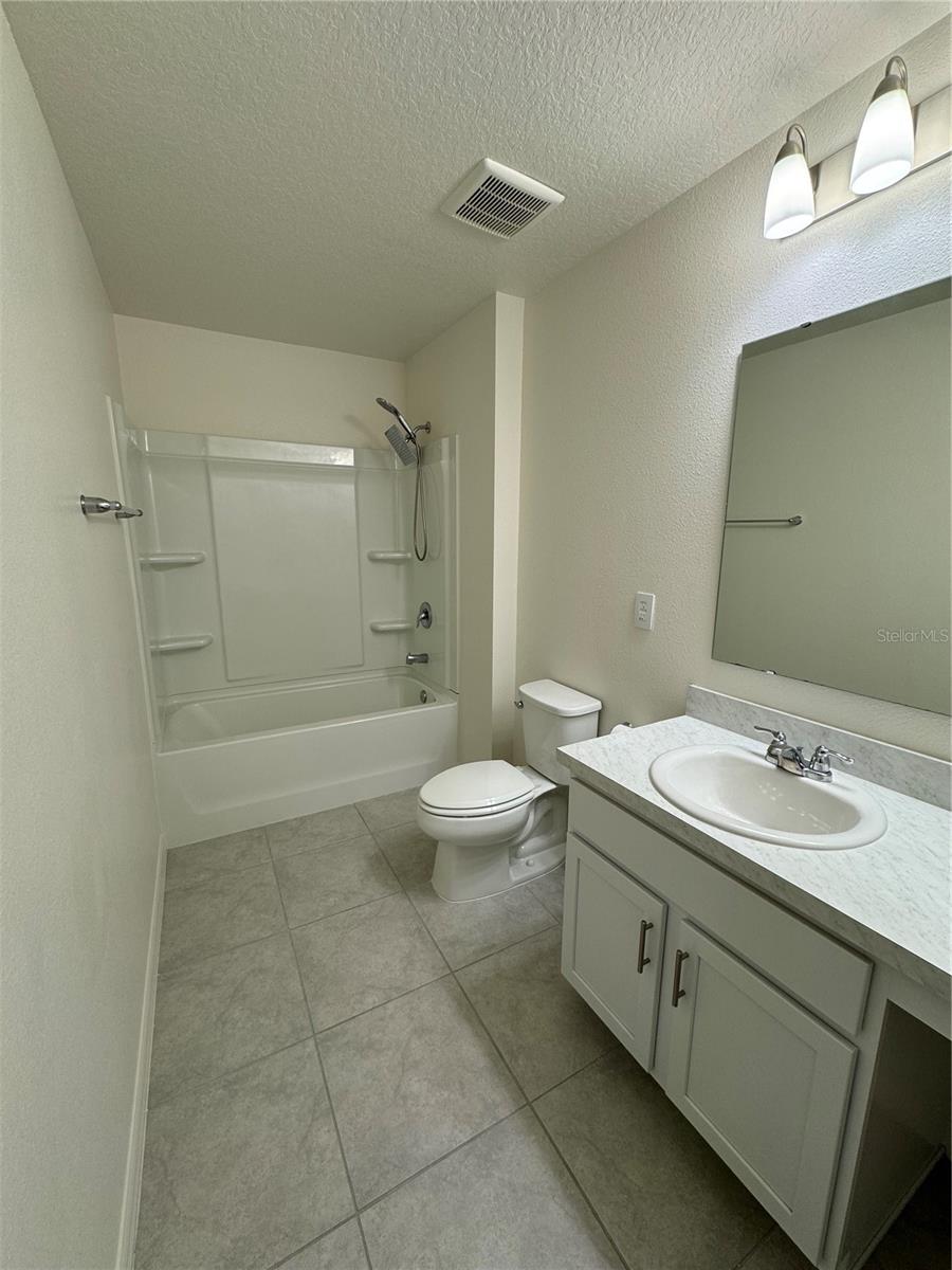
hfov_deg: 85.7
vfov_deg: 102.1
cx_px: 476
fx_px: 513
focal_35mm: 14
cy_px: 635
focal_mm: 2.22
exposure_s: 1/120
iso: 50
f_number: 2.2
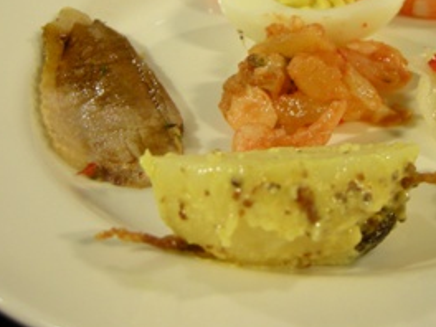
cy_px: 45
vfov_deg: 22.2
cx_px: 329
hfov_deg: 29.3
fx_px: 819
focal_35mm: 65
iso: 200
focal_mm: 7.5
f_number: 2.7
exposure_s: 1/8
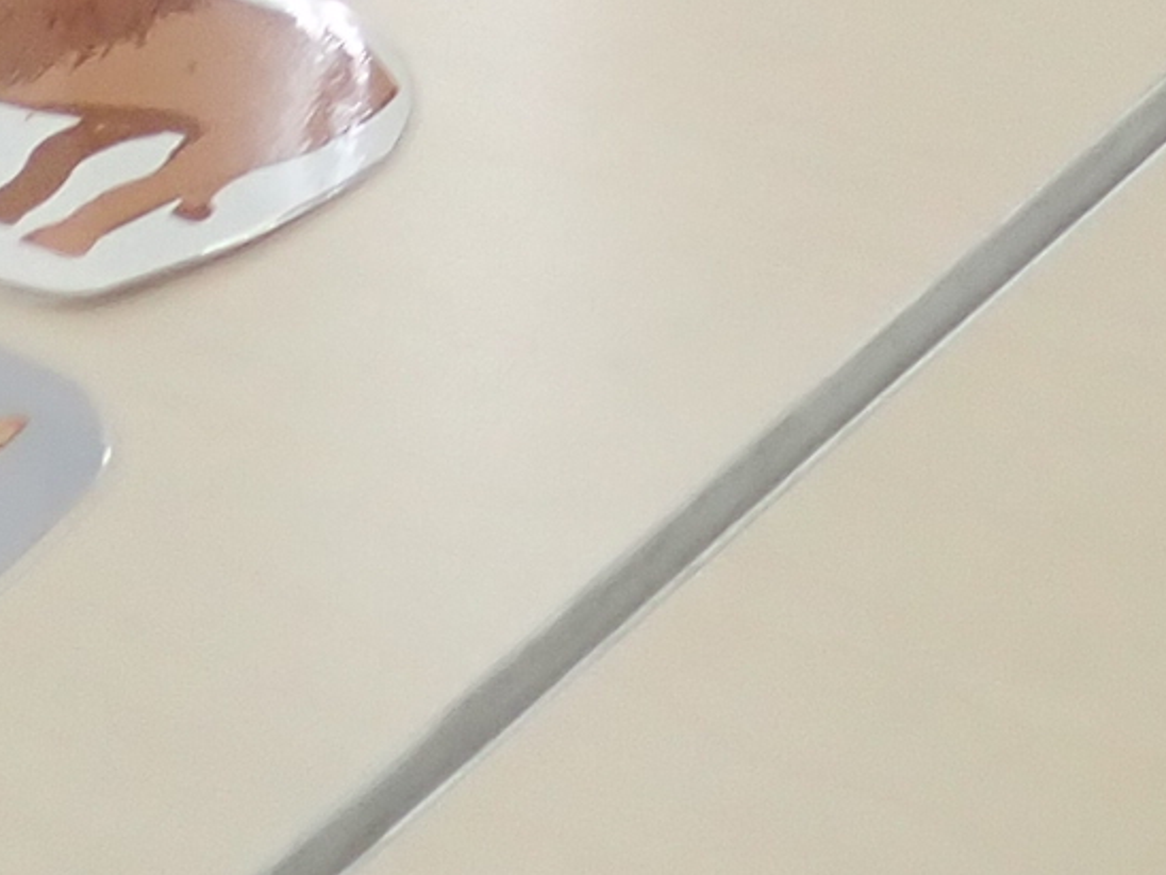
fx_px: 6299
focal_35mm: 187
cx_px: 1109
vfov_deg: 7.3
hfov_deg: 10.5
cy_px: -1499
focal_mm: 5.87
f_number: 2.4
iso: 160
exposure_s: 1/60
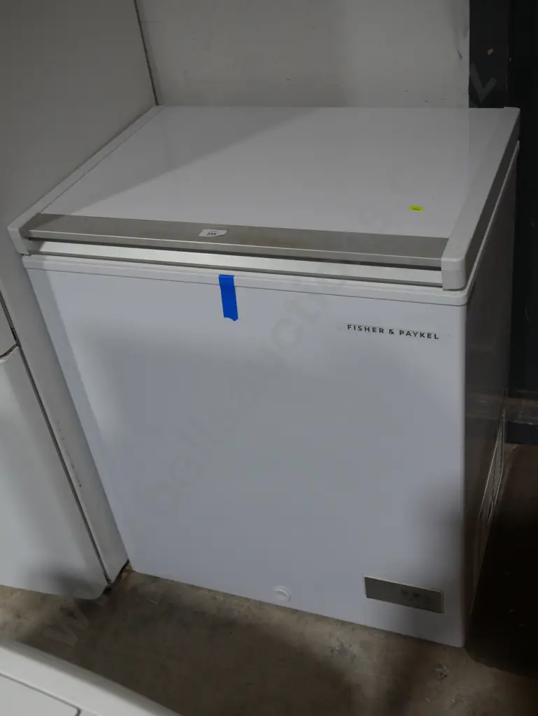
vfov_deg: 46.8
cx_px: 269
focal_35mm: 40
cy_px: 358
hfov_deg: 36.0
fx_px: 828
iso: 200
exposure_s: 1/60
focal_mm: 20
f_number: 4.5
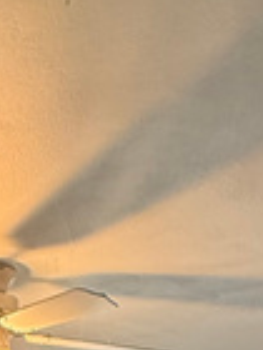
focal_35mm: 77
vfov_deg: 15.5
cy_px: 812
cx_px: 43
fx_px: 780
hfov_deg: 18.9
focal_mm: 2.22
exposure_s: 1/120
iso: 320
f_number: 2.2
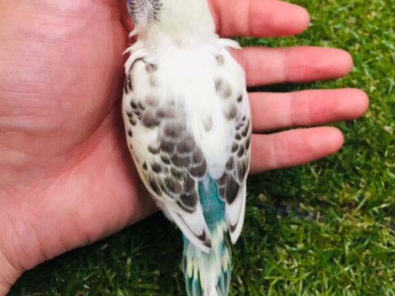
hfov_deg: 58.3
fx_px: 354
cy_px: 149
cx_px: 208
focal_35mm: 31
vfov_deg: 45.4
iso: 50
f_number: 2.2
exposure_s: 1/30
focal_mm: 4.15
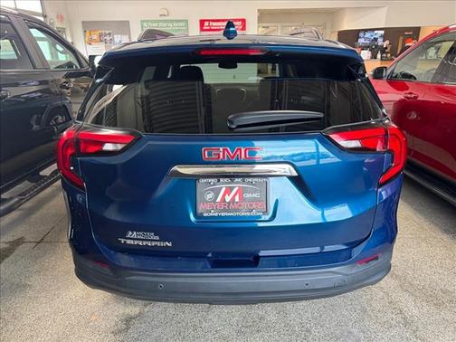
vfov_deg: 56.8
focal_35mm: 24
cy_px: 171
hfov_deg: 71.6
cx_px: 228
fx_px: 316
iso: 200
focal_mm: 6.76
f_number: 1.78
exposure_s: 1/60
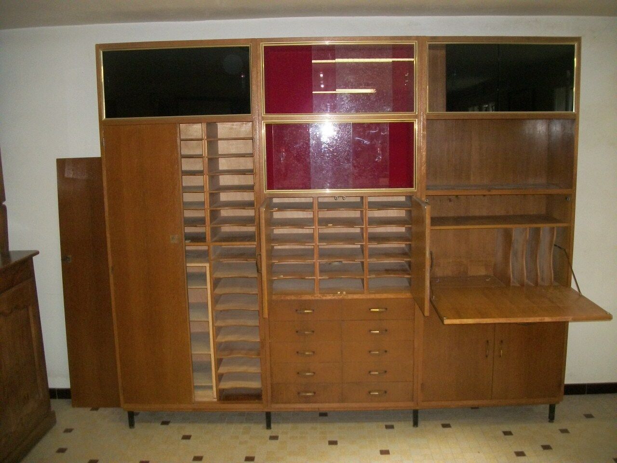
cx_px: 308
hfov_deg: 56.8
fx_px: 570
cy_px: 232
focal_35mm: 32
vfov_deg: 44.2
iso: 250
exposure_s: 1/30
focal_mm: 5.7
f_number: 2.9
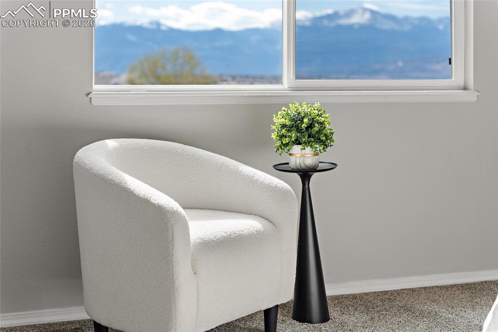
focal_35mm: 63
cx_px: 249
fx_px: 871
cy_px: 166
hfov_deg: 31.9
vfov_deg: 21.6
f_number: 2.8
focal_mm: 63
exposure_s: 1/80
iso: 125
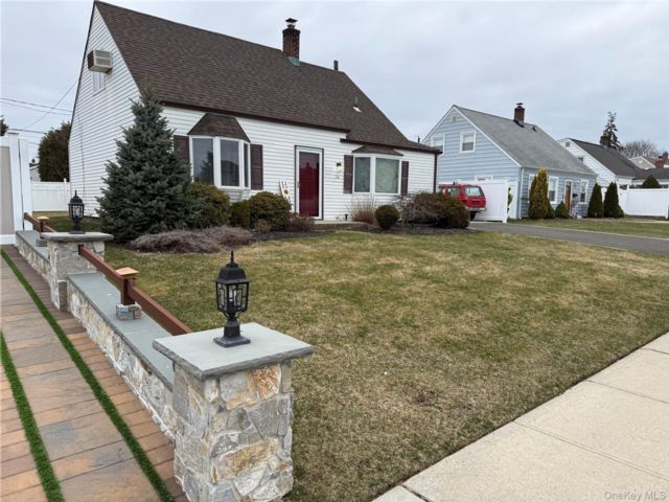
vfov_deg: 56.8
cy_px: 251
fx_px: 464
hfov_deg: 71.6
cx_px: 334
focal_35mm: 24
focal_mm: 6.76
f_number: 1.78
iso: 80
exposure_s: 1/1812
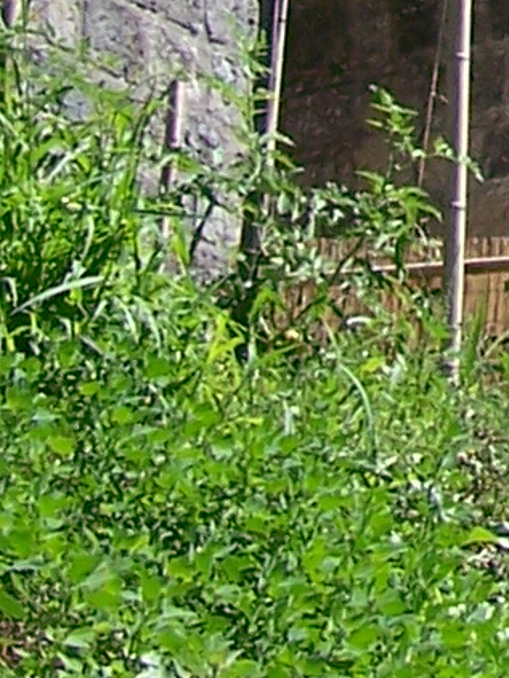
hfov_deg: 5.6
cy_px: -522
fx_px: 4994
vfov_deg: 7.5
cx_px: 1262
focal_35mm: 255
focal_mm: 6.3
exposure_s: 1/800
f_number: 4
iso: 80
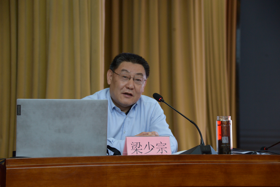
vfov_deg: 15.2
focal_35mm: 90
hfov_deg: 22.6
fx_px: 700
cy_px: 94
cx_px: 140
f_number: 5.3
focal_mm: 90
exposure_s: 1/125
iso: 2000
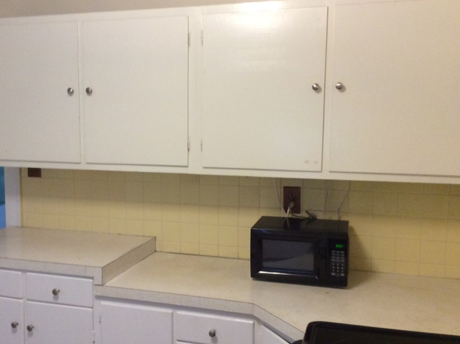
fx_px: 504
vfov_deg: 37.6
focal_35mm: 38
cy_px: 173
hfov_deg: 48.9
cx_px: 200
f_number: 2.4
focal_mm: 3.3
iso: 100
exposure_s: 1/24
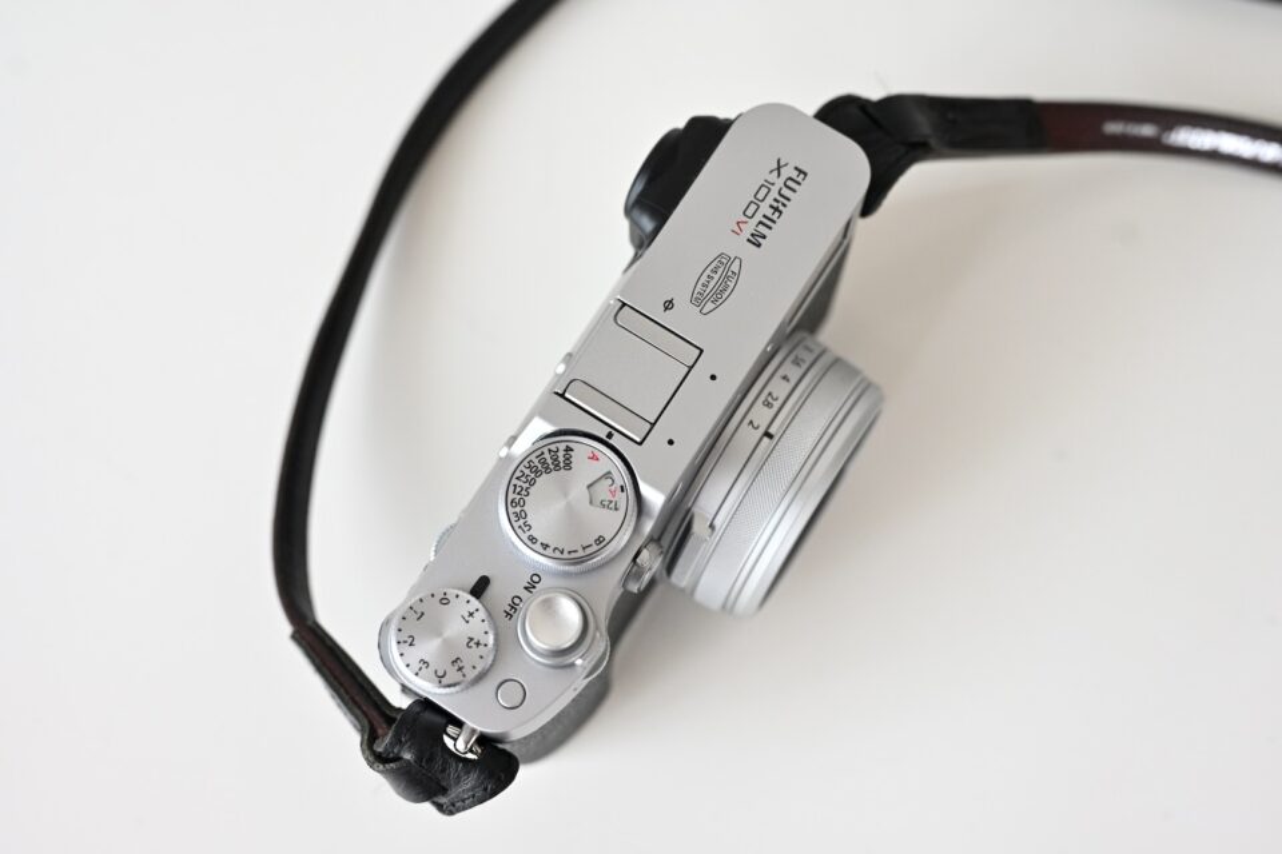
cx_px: 641
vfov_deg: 27.0
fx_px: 1780
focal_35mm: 50
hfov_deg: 39.6
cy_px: 427
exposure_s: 1/100
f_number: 4
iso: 1800
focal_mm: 50
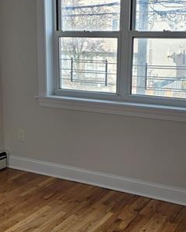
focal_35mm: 57
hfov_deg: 26.7
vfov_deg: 33.0
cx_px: 100
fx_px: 392
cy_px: 127
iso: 32
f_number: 1.7
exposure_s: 1/180
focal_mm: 6.3
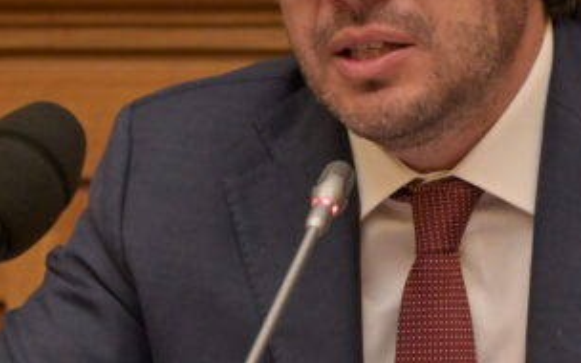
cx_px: 365
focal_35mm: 540
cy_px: 59
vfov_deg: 2.4
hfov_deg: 3.9
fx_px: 8550
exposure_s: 1/160
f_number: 5.6
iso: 2500
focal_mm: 210
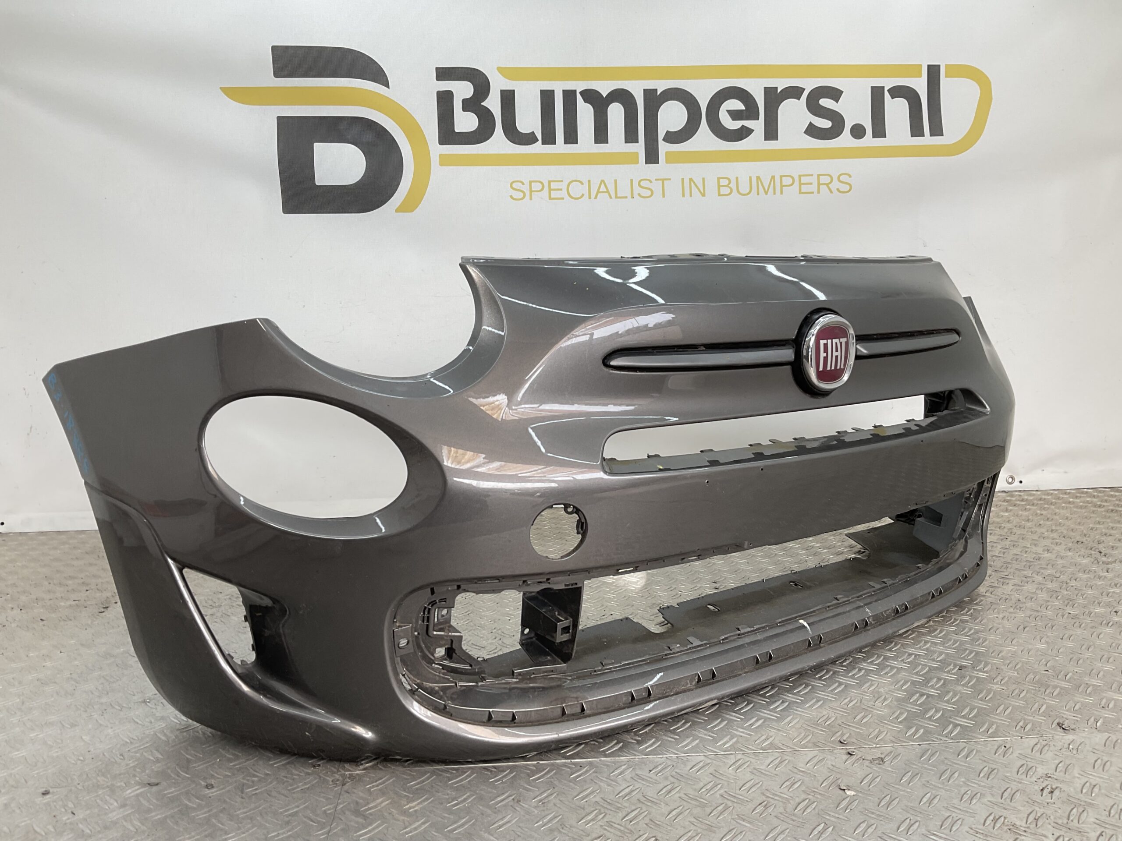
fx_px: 940
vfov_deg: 48.2
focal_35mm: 29
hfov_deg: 61.7
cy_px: 420
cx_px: 561
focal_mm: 3
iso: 16
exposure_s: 1/127
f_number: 1.8
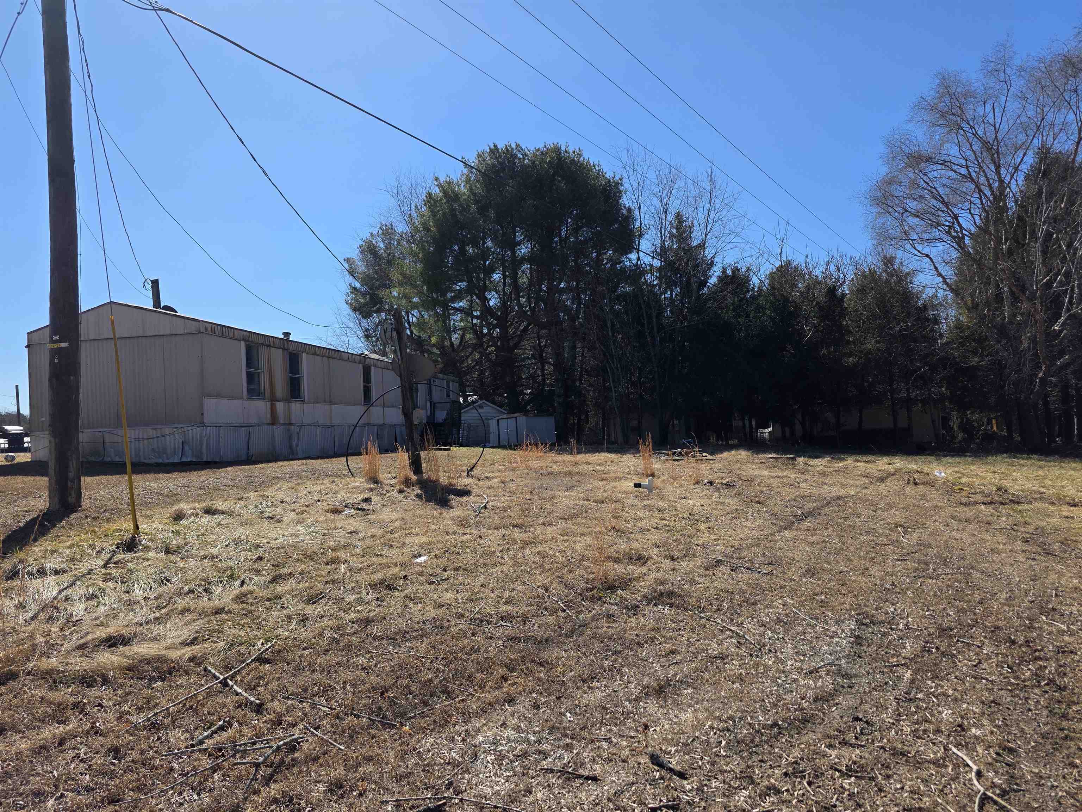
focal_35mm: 23
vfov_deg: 58.9
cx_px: 541
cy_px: 406
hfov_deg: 73.9
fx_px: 719
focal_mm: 6.3
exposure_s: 1/6150
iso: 80
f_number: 1.7
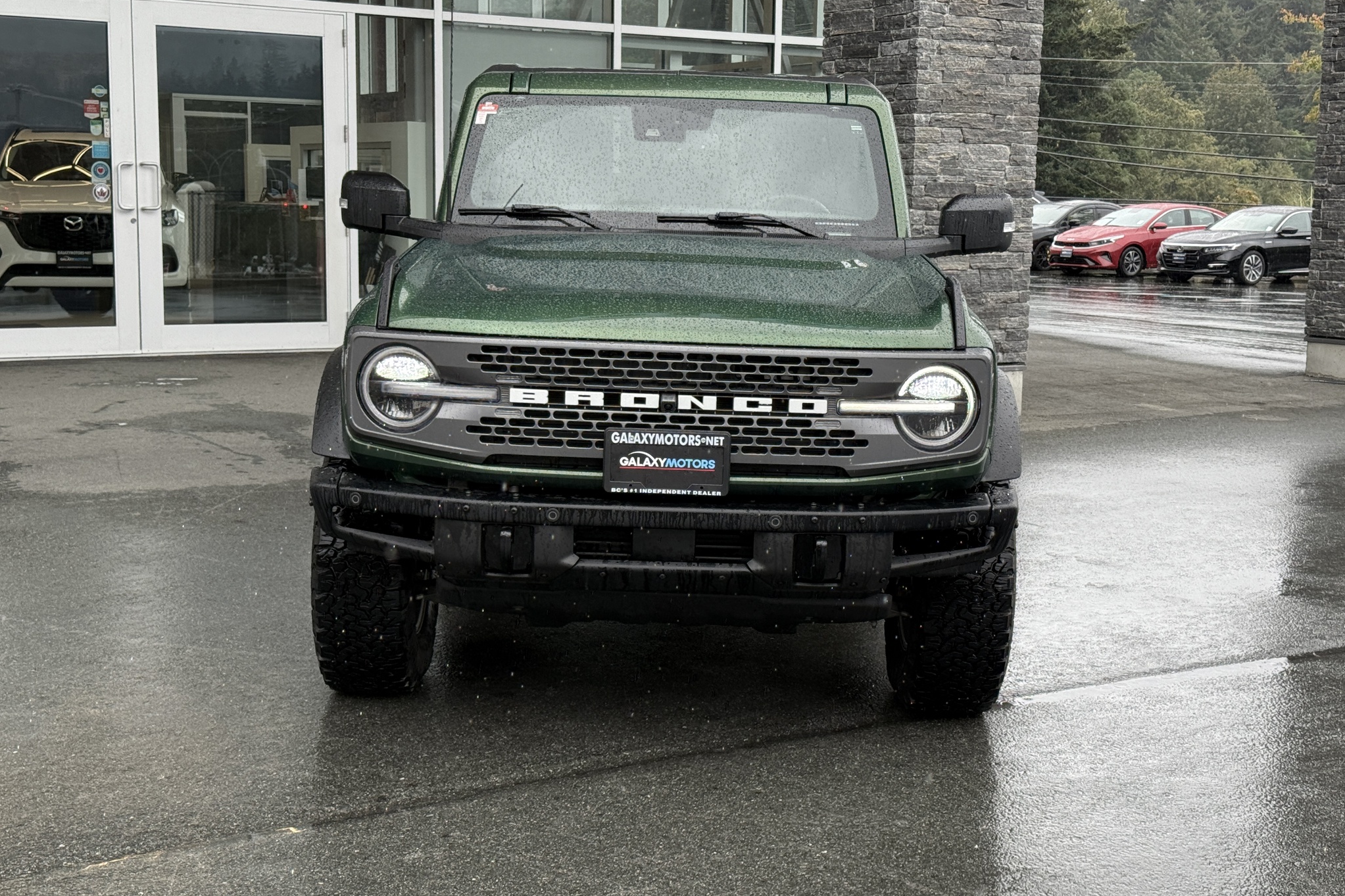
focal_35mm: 50
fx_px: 1868
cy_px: 425
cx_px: 673
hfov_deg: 39.6
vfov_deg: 27.0
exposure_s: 1/484
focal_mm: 6.76
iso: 64
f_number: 1.78
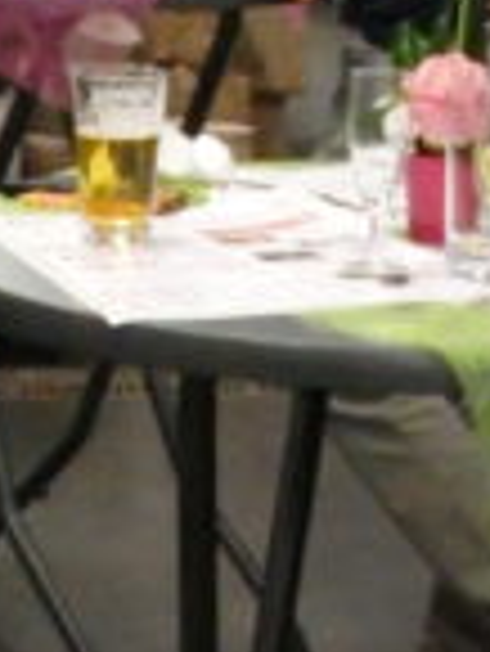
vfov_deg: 11.6
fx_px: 3053
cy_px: -357
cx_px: 461
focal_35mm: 162
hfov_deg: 9.1
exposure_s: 1/125
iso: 3200
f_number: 4
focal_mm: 8.9
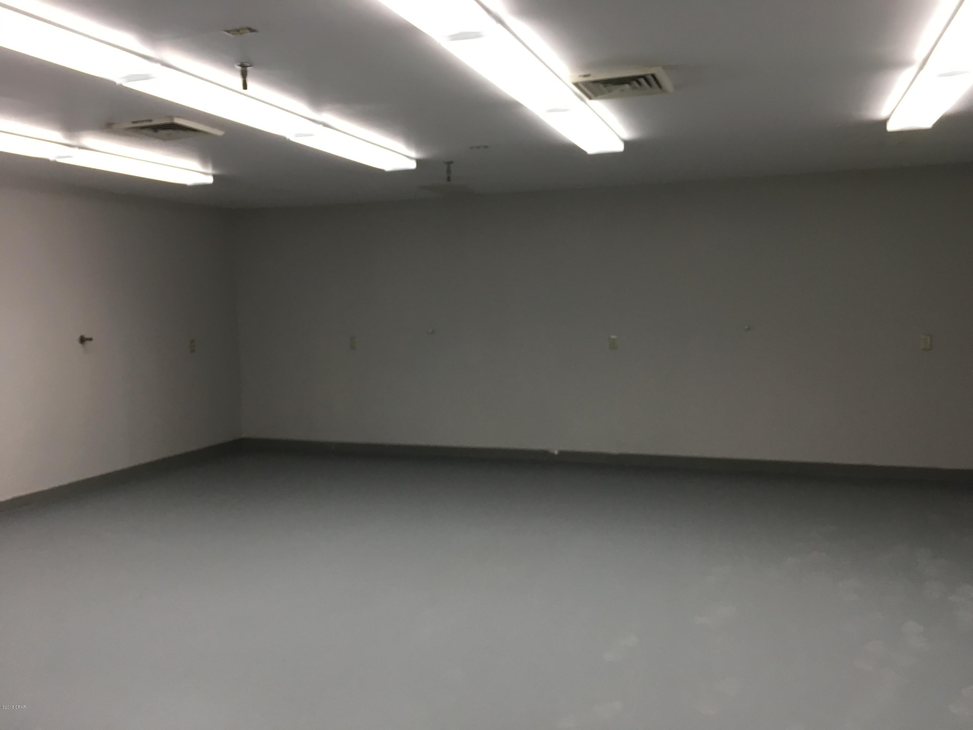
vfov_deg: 48.2
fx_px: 815
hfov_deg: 61.7
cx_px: 486
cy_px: 365
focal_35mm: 29
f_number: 2.2
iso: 25
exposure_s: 1/30
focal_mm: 4.15
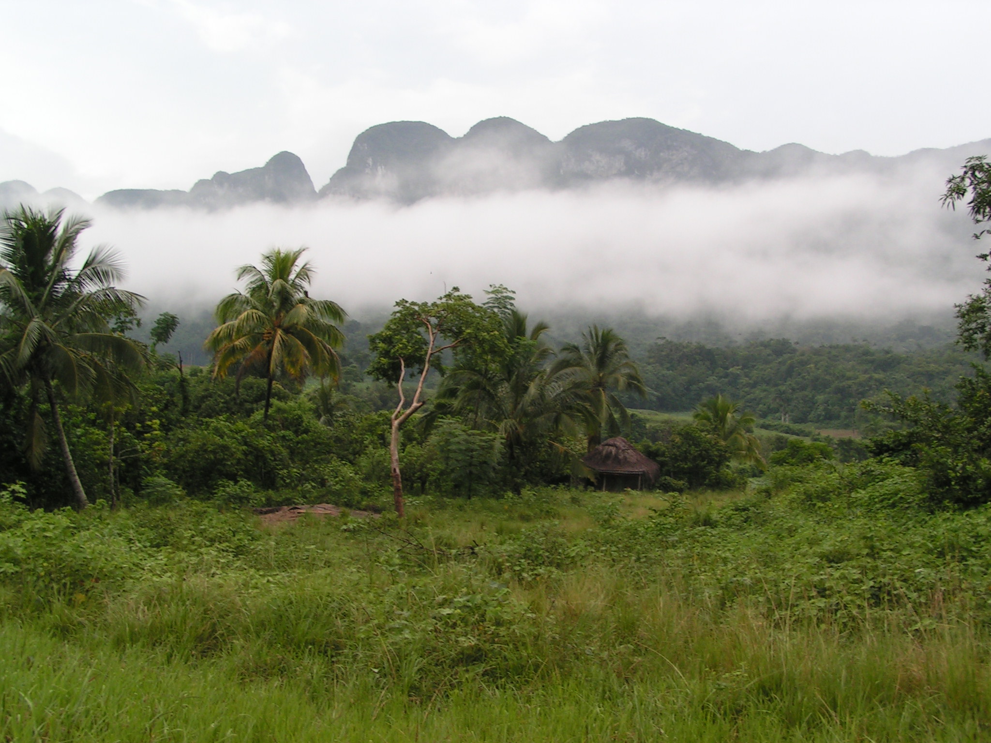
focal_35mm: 38
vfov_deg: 37.7
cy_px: 372
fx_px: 1088
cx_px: 496
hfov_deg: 49.0
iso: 50
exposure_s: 1/40
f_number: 5.6
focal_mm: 5.8
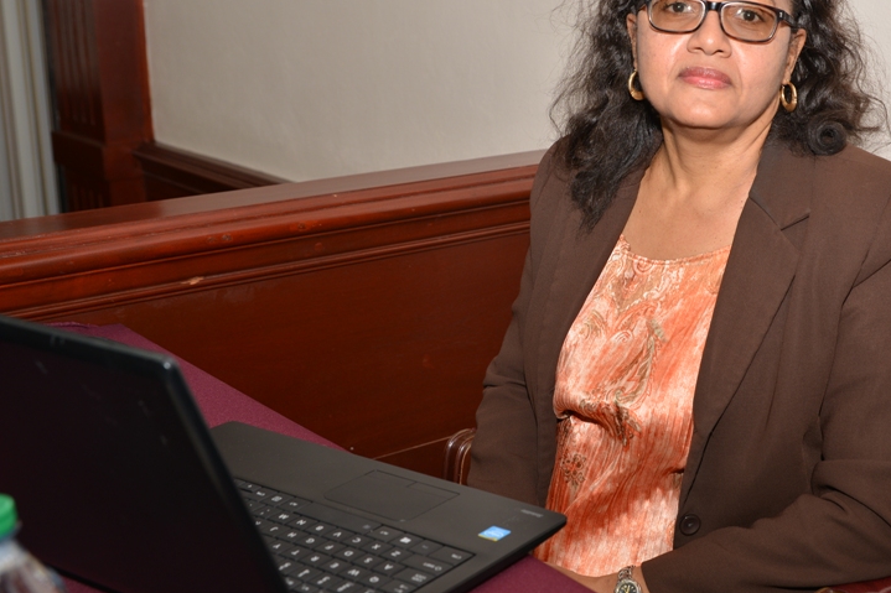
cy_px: 227
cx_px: 622
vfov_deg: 23.7
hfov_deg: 34.6
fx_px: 1410
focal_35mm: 57
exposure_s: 1/60
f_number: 6.3
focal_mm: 40
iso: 200
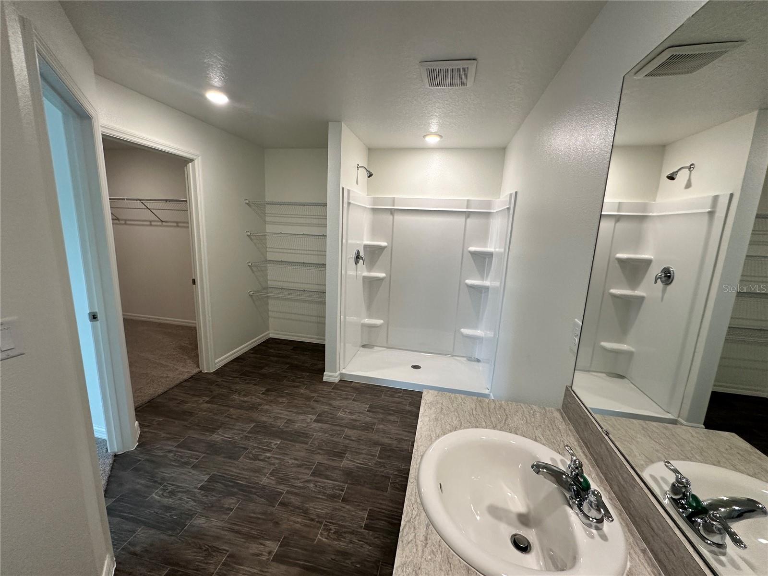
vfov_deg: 85.7
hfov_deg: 102.1
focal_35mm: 14
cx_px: 384
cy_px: 288
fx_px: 311
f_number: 2.2
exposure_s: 1/120
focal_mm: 2.22
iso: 200
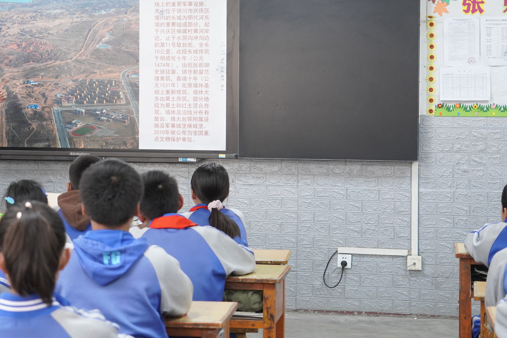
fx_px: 1366
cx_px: 108
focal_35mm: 97
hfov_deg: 20.8
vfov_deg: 14.1
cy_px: 128
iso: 4000
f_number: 4
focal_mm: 58
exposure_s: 1/160
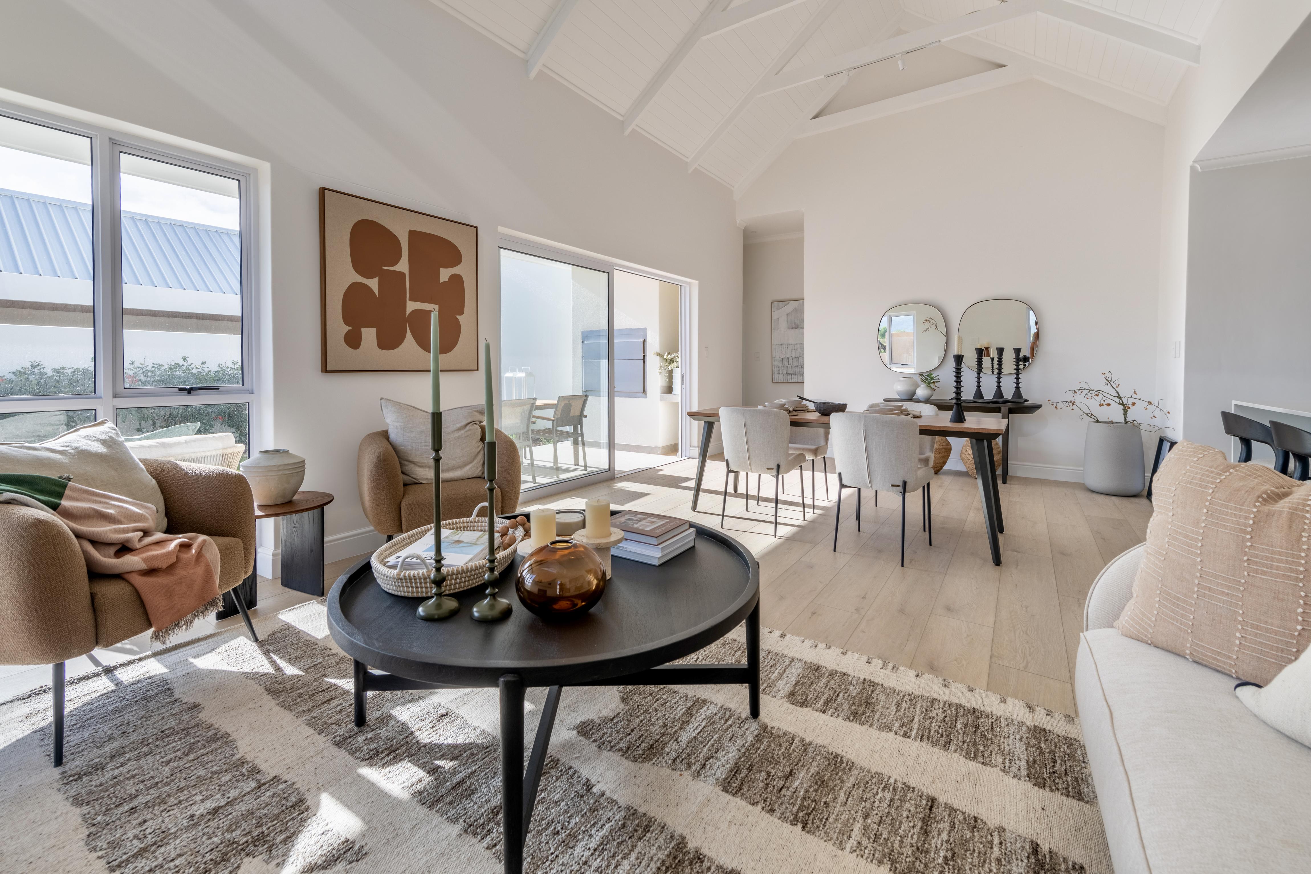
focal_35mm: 14
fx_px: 510
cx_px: 656
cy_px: 437
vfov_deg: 81.2
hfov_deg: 104.3
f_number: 8
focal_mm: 14
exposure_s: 1/1250
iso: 125
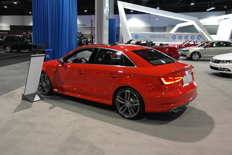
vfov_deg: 43.6
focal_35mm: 30
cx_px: 116
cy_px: 78
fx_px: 193
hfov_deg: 61.9
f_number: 3.5
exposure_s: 1/20
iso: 400
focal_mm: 20
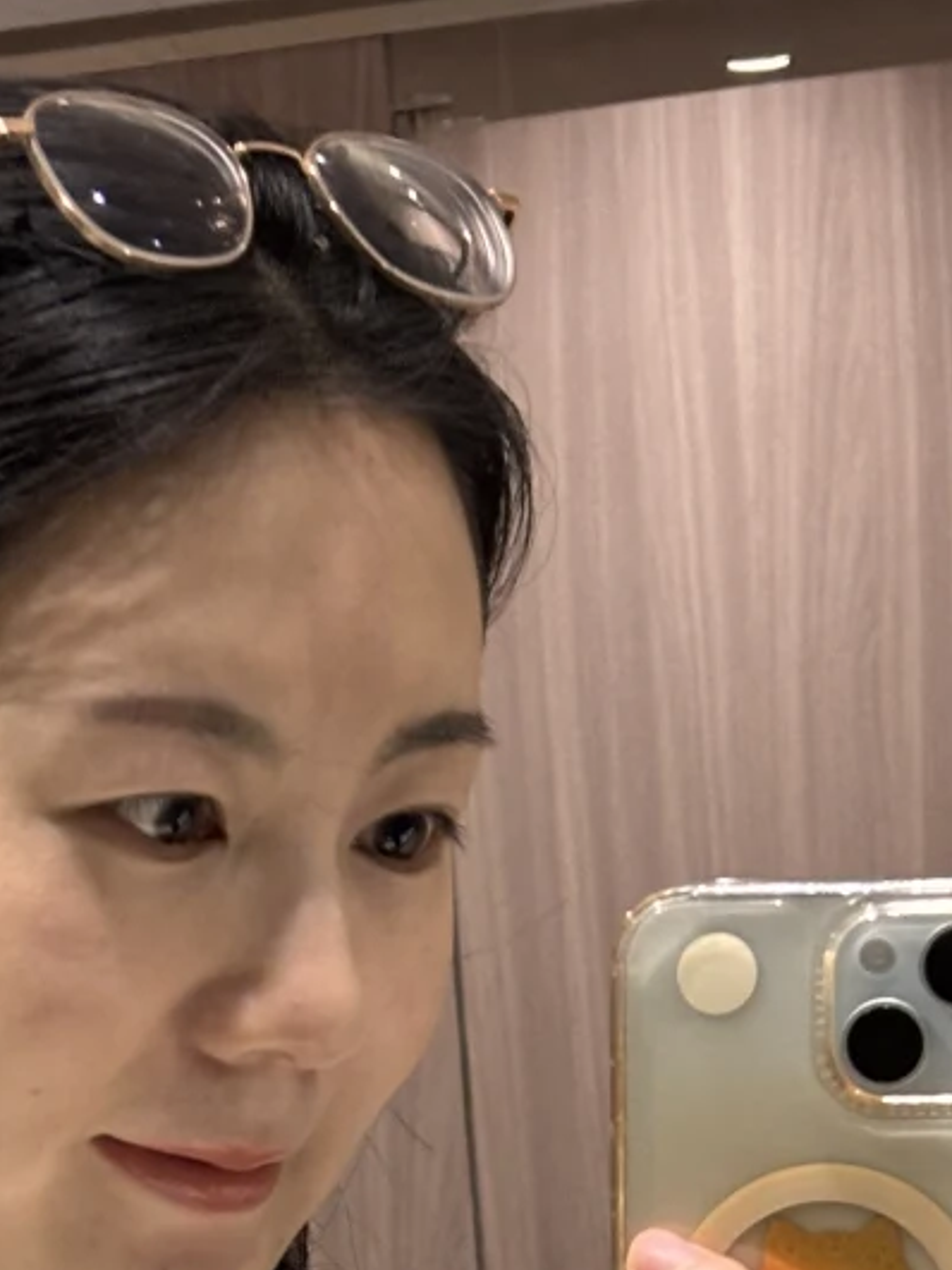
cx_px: 45
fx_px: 5172
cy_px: 1669
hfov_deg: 10.4
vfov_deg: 13.5
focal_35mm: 141
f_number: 1.6
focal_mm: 5.96
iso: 200
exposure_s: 1/33
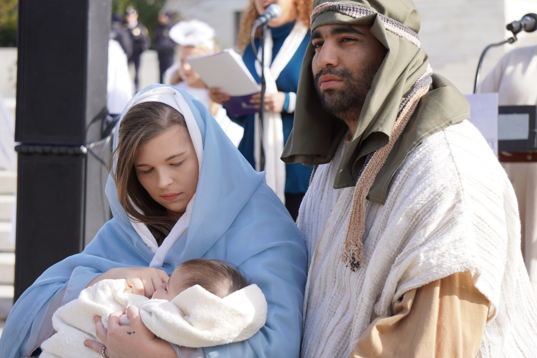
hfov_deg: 15.9
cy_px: 179
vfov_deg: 10.6
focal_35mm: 129
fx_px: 1924
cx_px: 268
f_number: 5.6
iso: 100
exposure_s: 1/320
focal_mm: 86
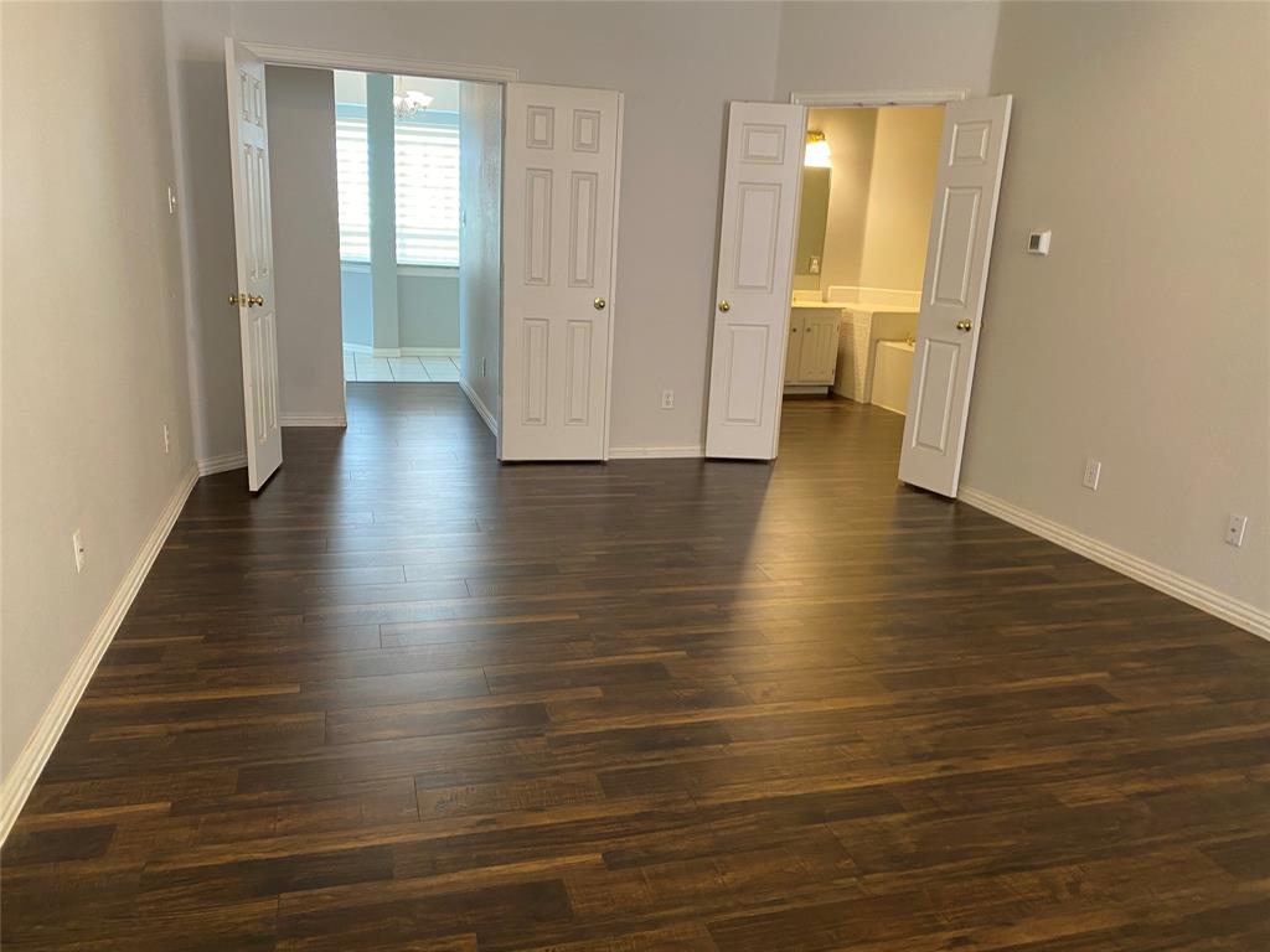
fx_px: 954
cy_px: 476
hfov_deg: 67.3
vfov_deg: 53.1
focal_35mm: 26
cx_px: 635
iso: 160
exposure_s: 1/60
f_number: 1.8
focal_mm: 4.25
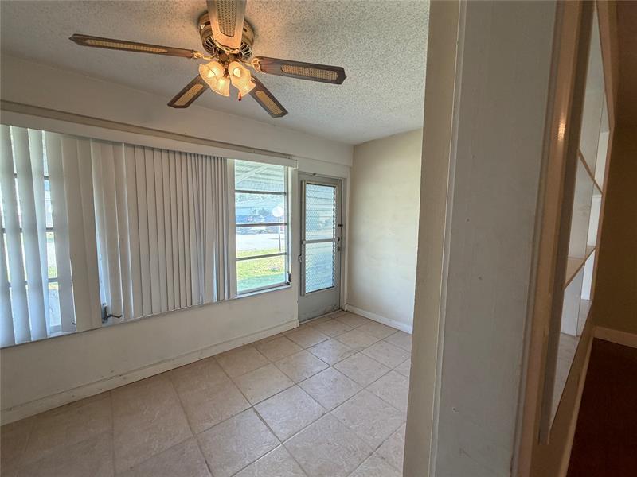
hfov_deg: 102.1
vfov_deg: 85.7
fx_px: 258
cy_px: 238
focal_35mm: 14
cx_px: 318
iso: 250
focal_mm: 2.22
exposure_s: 1/120
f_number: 2.2
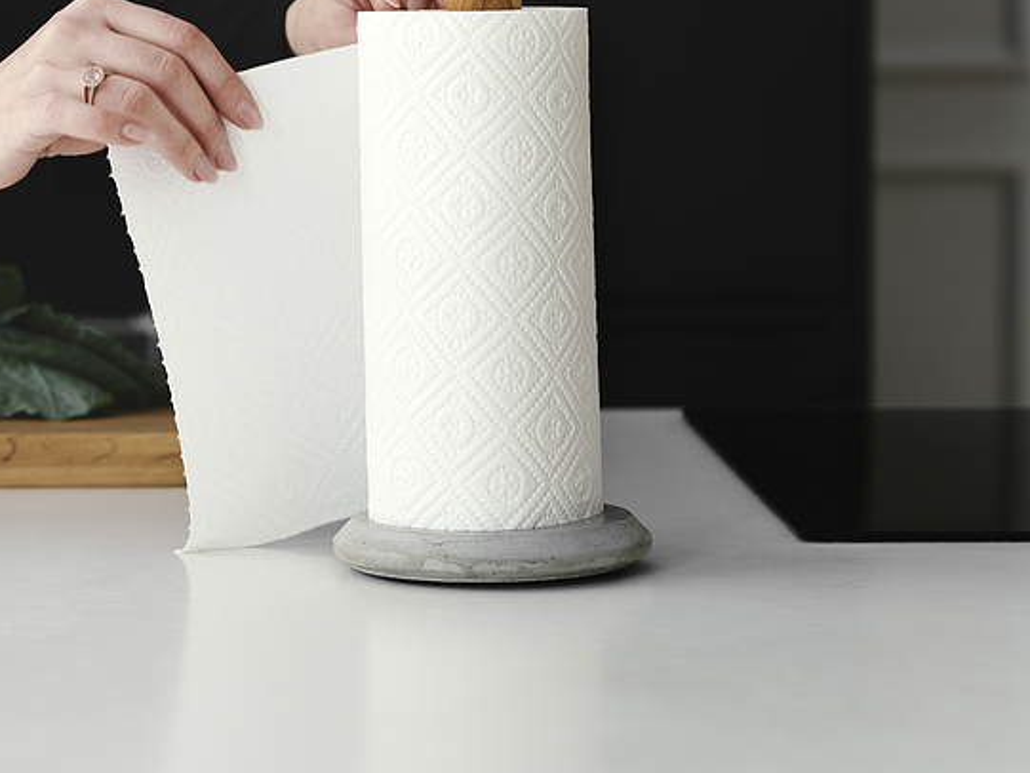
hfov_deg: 15.0
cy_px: -16
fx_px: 3899
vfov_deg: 11.2
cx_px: 489
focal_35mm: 131
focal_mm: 85
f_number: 4
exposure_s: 1/1.59
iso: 200
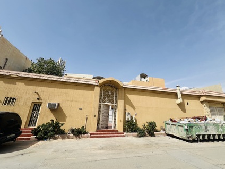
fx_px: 91
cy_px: 84
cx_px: 118
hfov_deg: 102.0
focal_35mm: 14
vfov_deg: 85.7
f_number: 1.8
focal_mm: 1.57
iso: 32
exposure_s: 1/2660
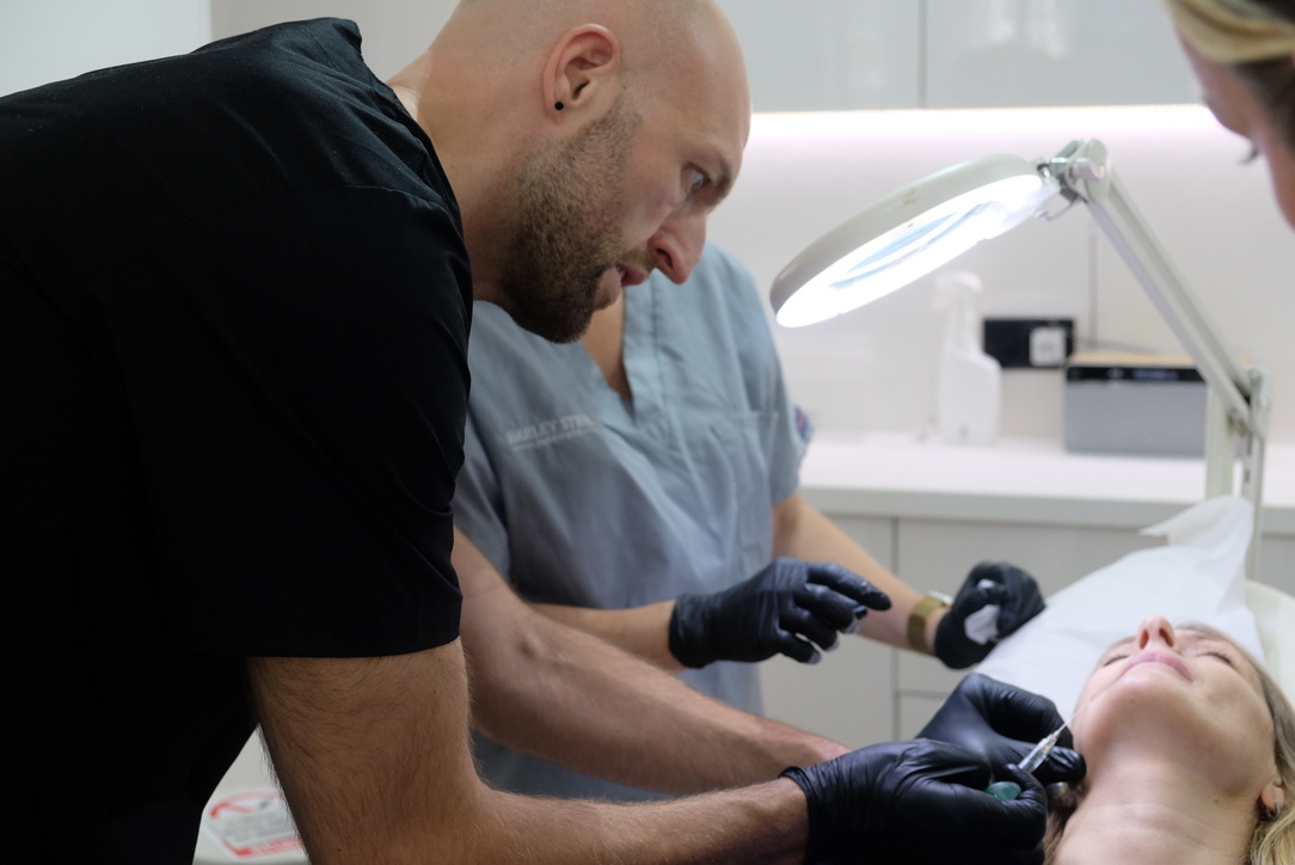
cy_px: 432
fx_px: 1692
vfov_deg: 28.7
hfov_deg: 41.9
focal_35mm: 47
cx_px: 648
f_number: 3.6
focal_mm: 31.5
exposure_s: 1/90
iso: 800
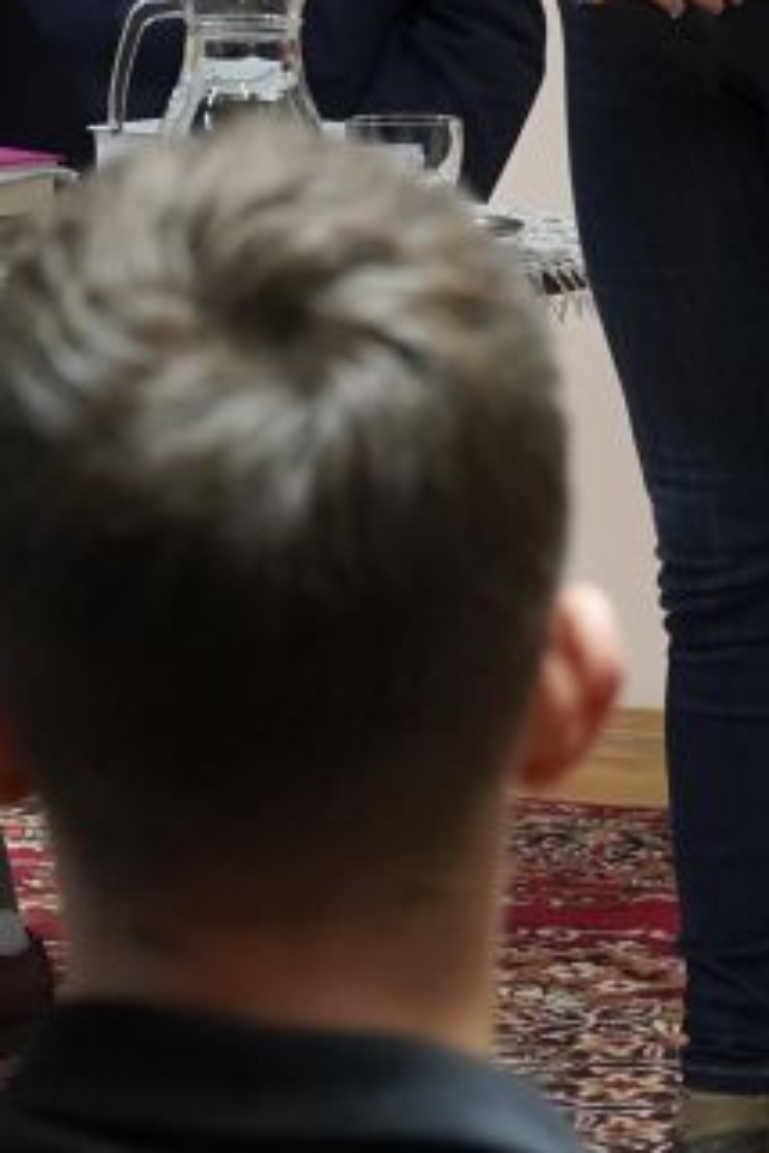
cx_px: 776
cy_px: -158
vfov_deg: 10.2
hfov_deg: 6.8
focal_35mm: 200
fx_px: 6402
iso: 2000
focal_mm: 41.8
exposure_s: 1/160
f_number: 4
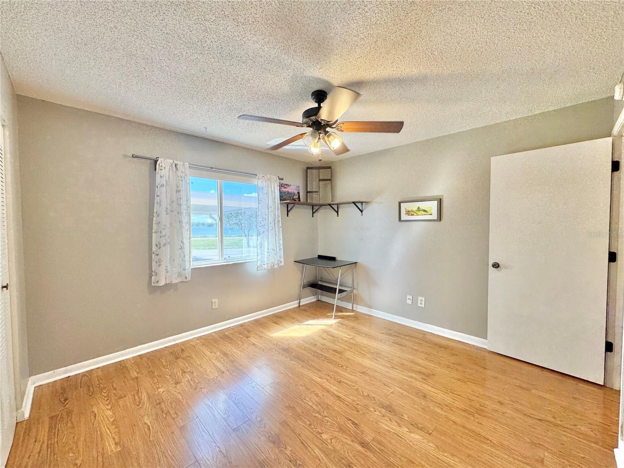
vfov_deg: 85.7
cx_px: 312
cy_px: 234
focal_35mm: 14
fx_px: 252
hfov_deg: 102.1
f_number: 2.2
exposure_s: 1/120
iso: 125
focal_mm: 2.22
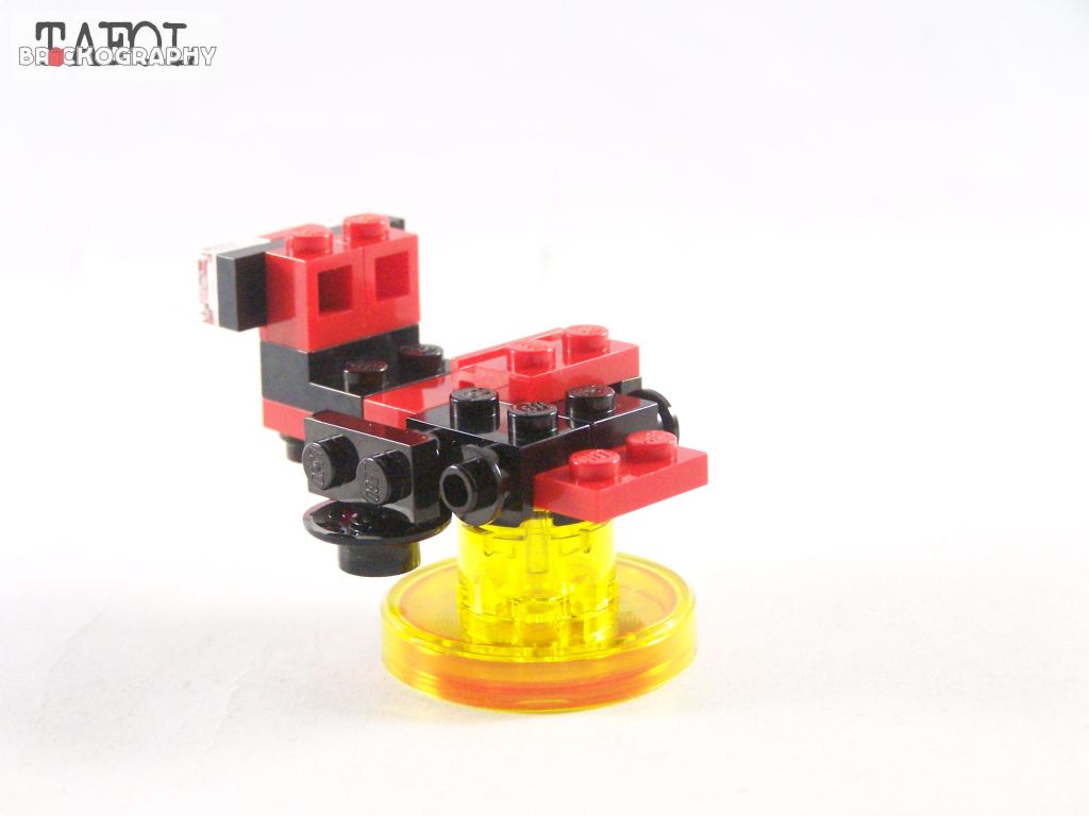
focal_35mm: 82
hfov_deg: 23.8
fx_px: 2580
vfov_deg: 18.0
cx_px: 544
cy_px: 408
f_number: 3.2
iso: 400
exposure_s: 1/60
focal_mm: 13.7
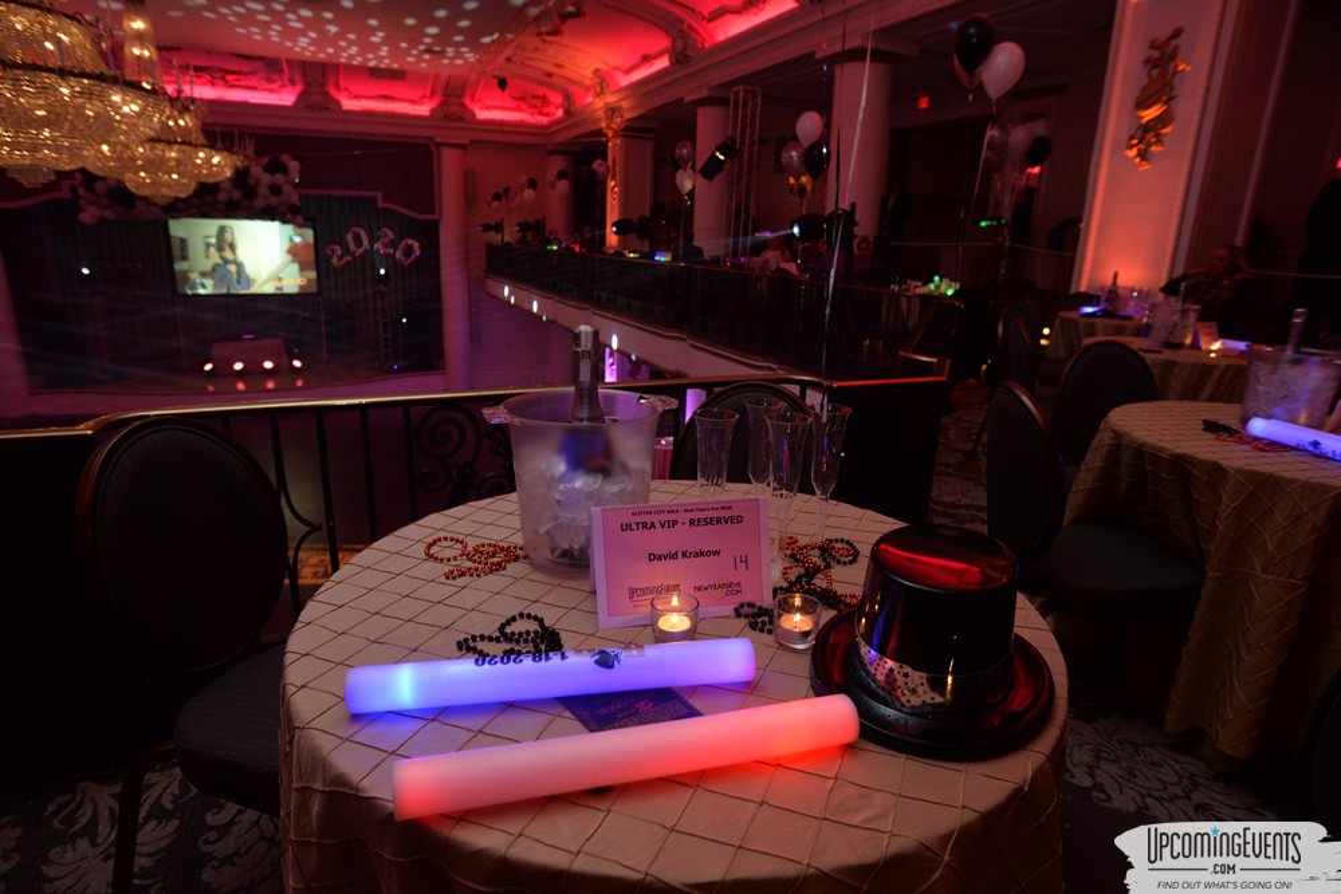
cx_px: 670
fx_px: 745
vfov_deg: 61.9
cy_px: 447
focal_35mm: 20
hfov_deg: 84.0
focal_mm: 20
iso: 2000
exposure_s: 1/50
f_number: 5
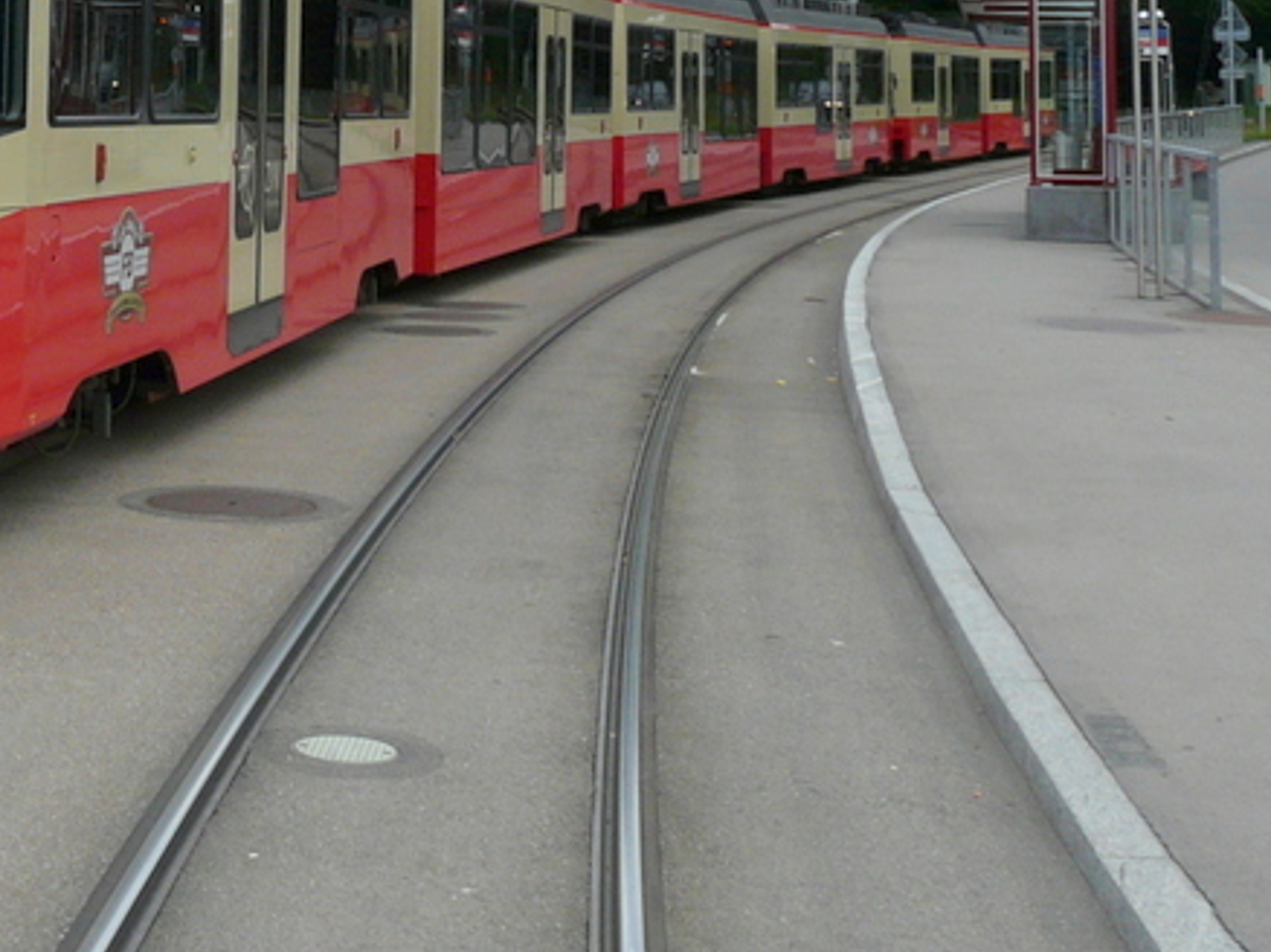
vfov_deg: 22.0
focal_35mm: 64
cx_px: -20
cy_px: -9
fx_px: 2349
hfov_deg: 28.3
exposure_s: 1/250
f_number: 5.6
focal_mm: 4.6
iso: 100
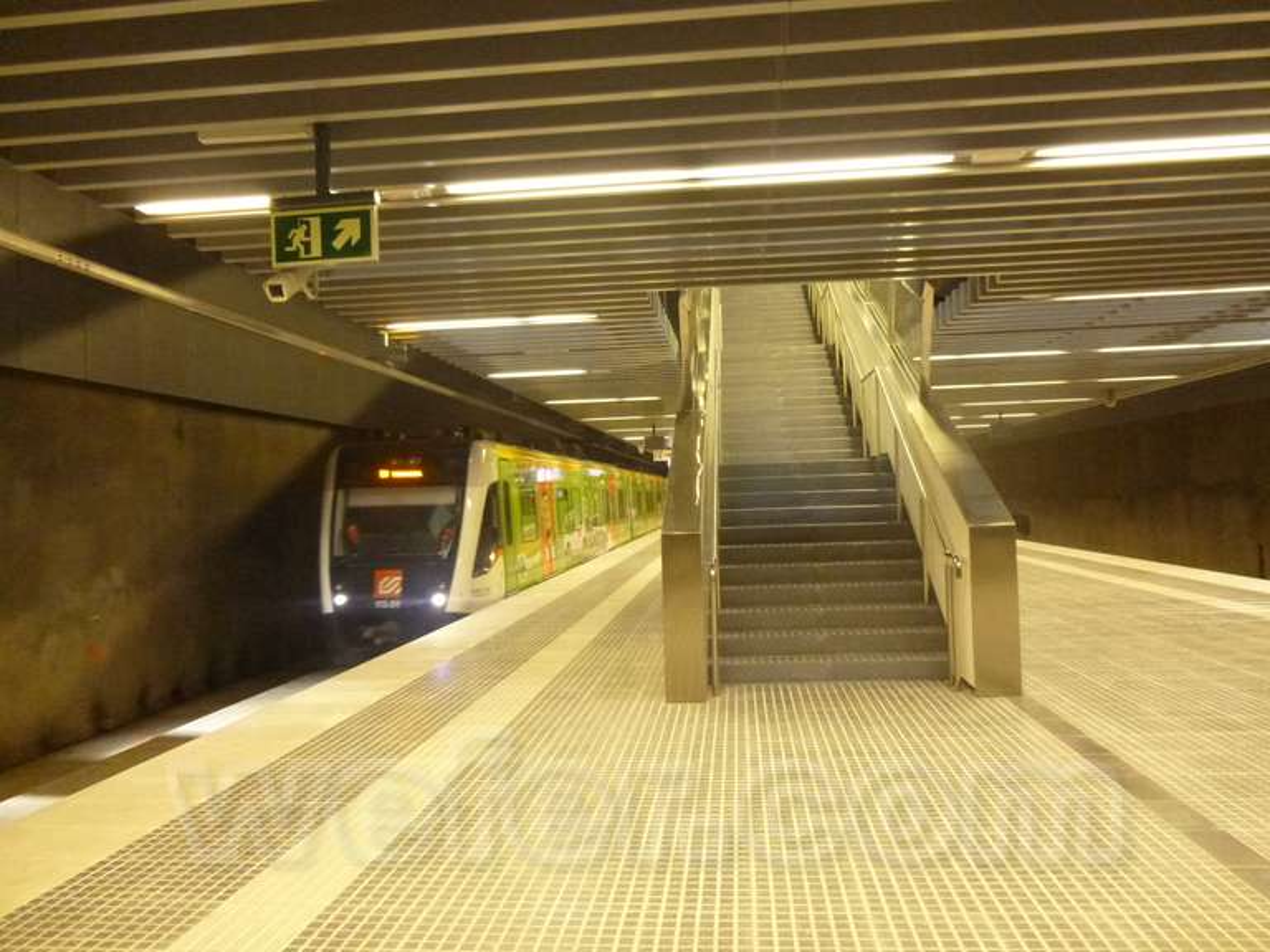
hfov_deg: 69.4
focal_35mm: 25
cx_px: 635
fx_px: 917
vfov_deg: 54.9
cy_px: 476
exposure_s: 1/30
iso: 800
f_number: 3.1
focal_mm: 4.5
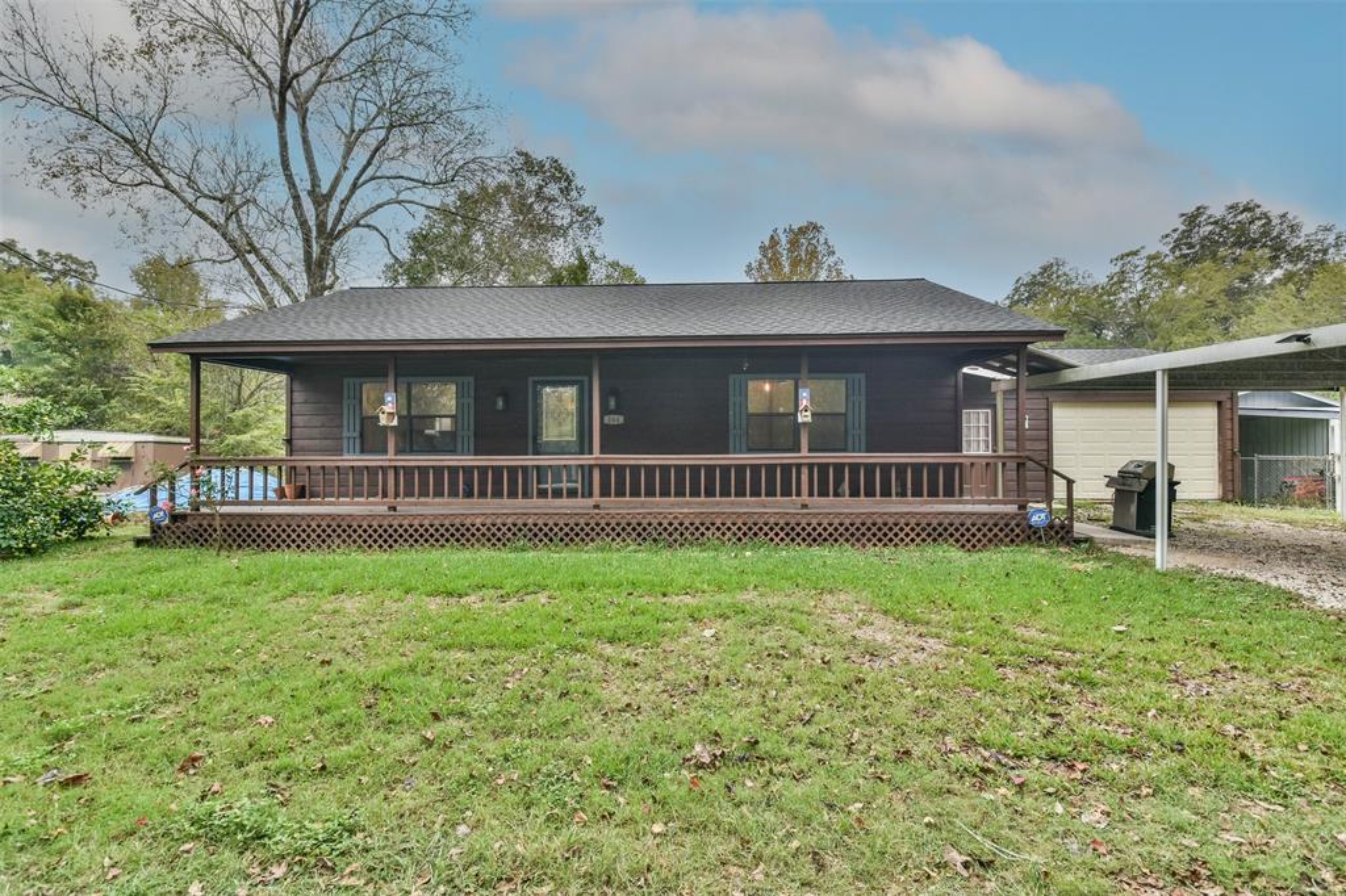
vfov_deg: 77.3
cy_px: 448
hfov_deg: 100.4
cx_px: 673
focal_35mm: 15
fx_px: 561
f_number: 8
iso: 320
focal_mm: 10
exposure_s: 1/160
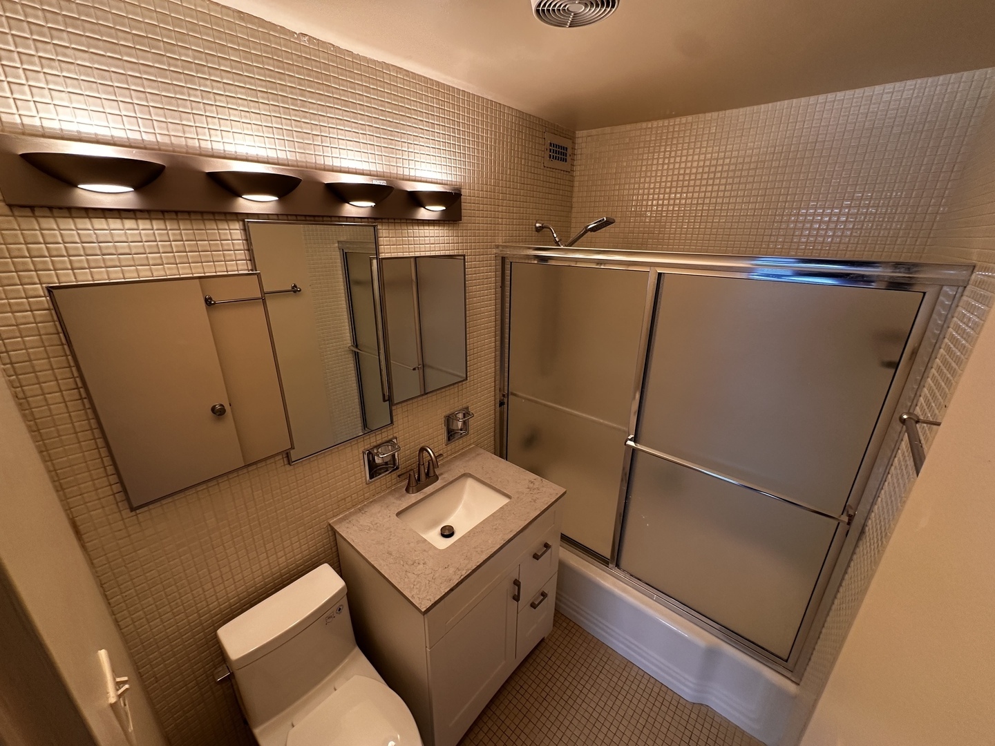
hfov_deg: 102.1
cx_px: 498
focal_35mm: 14
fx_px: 402
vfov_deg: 85.7
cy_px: 373
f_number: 2.2
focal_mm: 2.22
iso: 160
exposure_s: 1/60
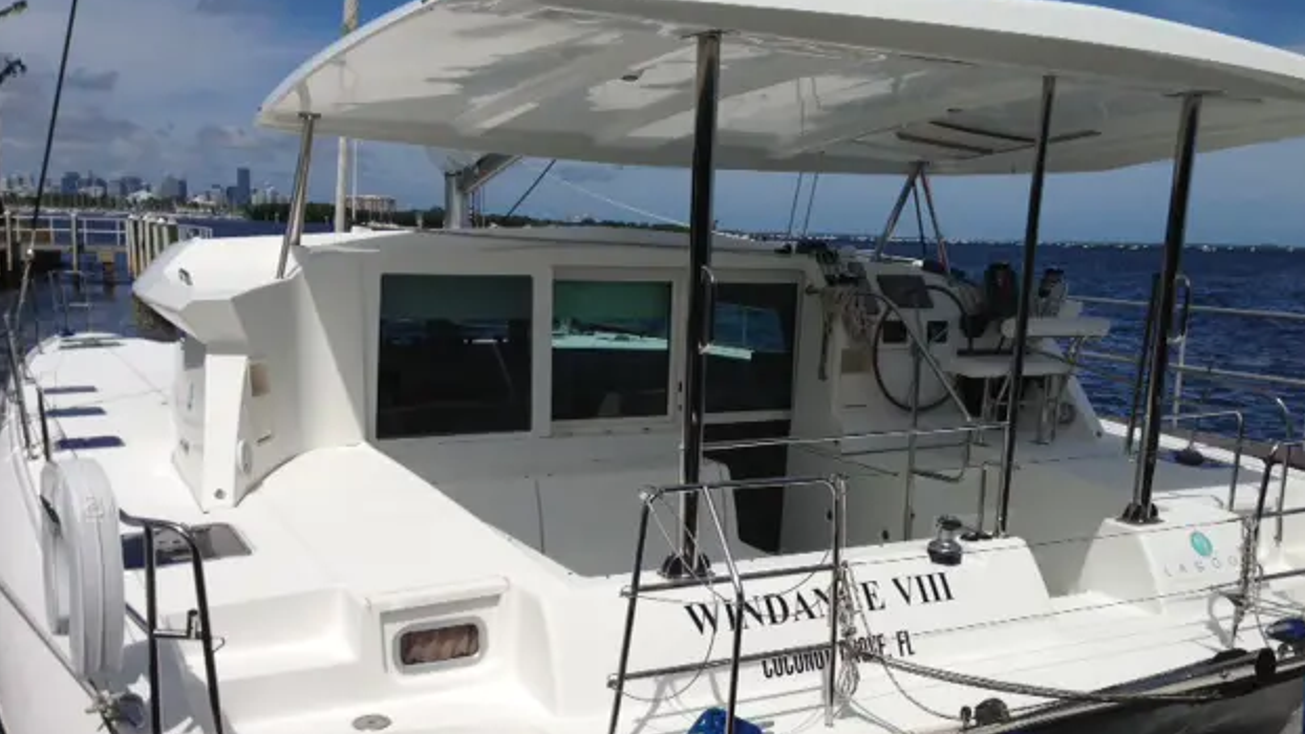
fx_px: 1280
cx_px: 665
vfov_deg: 31.7
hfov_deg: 54.0
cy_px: 489
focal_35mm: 37
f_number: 2.4
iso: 50
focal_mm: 4.12
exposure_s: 1/4525
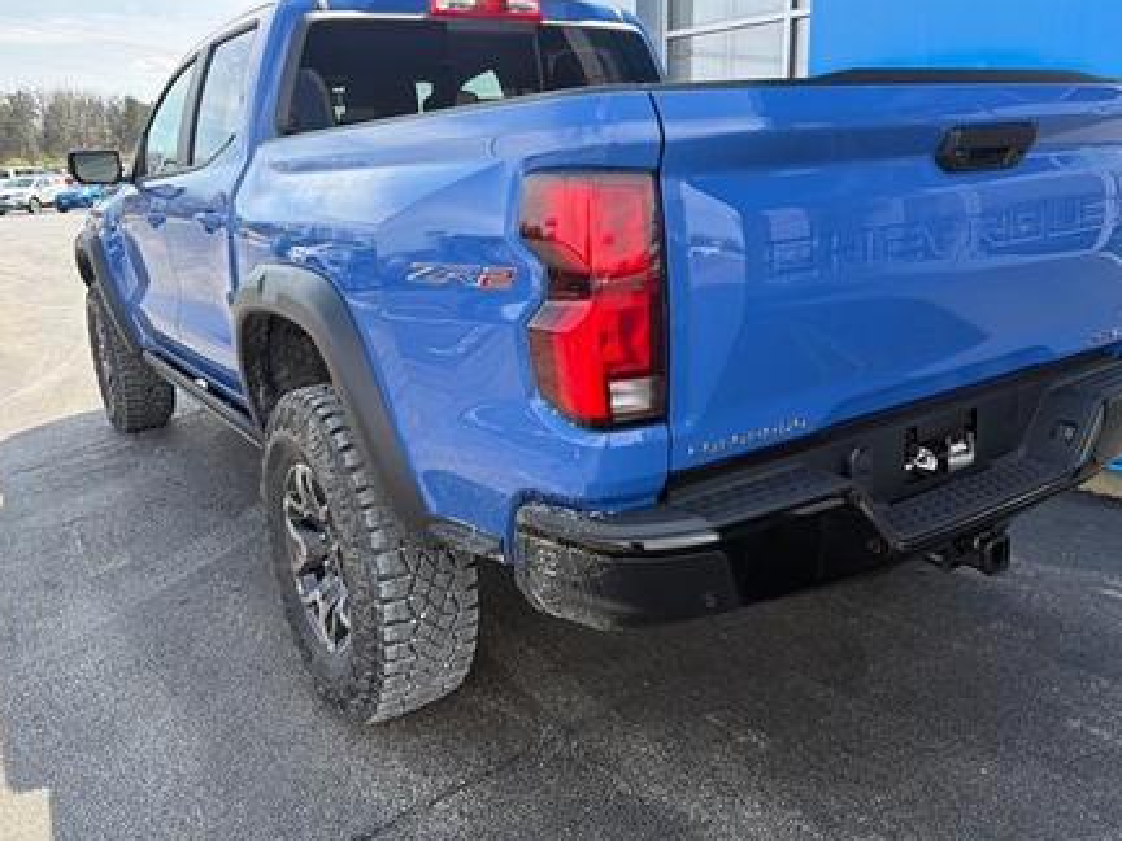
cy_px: 379
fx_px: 908
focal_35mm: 28
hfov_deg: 63.4
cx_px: 571
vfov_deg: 49.7
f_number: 1.78
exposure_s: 1/765
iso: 100
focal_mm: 6.76
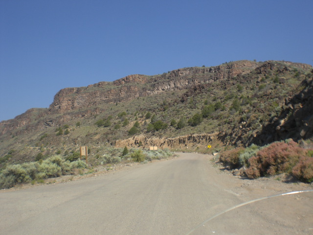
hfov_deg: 49.0
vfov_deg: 37.7
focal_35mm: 38
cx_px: 156
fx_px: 344
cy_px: 118
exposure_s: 1/320
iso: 50
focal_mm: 6.3
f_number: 4.4
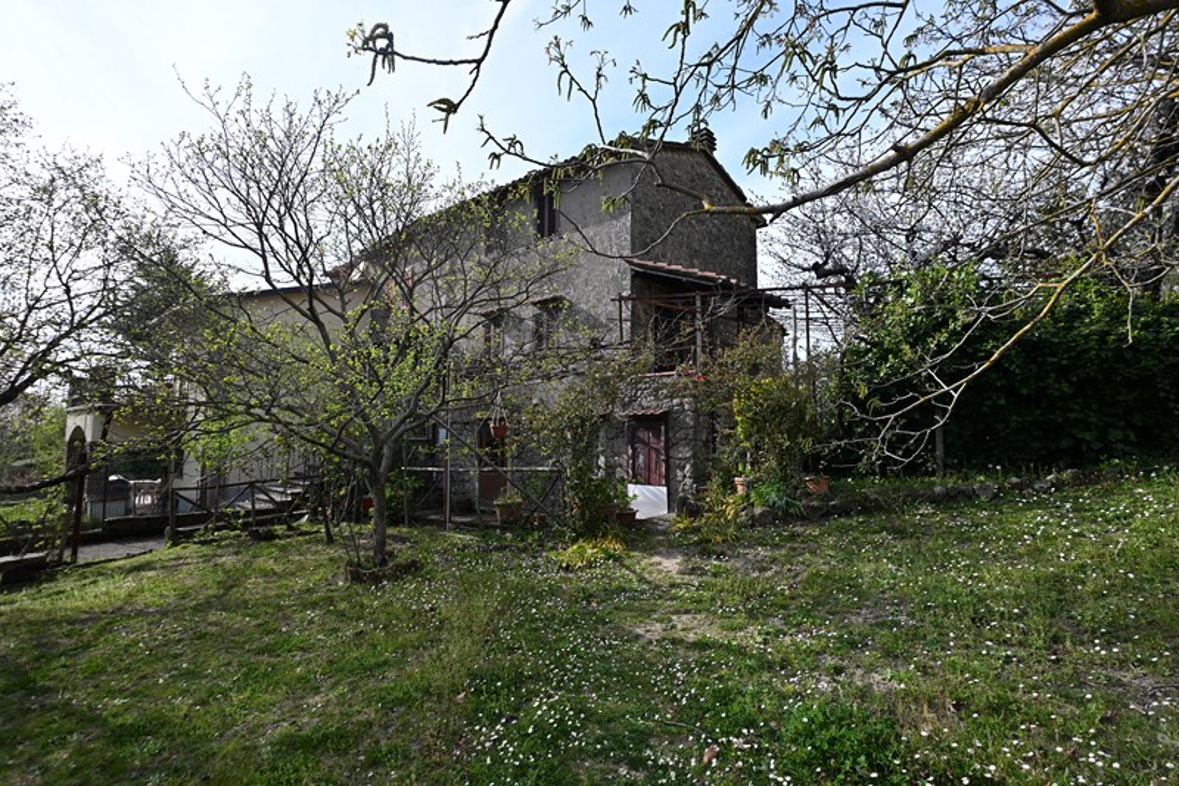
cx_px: 590
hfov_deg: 90.0
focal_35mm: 18
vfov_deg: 67.4
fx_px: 589
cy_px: 393
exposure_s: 1/250
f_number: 5.6
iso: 100
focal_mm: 12
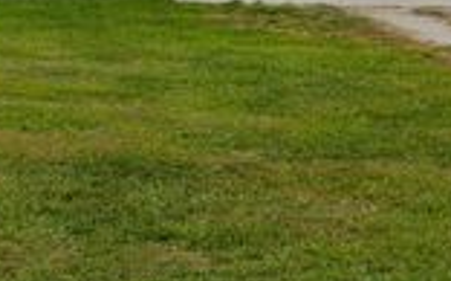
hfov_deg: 18.9
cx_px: 32
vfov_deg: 11.6
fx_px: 1326
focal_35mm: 108
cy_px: -129
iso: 800
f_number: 10
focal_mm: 33
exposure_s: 1/640
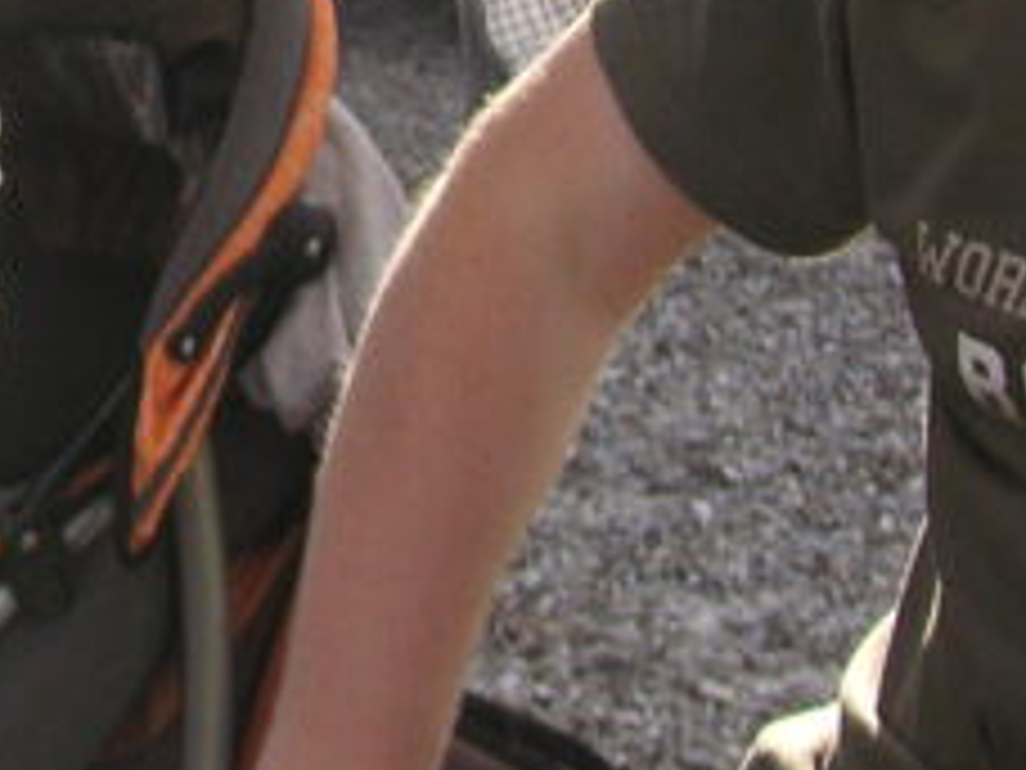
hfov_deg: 14.2
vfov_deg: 11.1
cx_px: -518
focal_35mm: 130
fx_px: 3853
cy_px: -266
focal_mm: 6.1
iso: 50
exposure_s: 1/350
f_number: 2.8
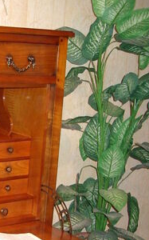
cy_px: 199
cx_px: -37
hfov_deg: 14.6
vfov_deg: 23.7
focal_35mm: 86
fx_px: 560
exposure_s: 1/60
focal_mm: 5.8
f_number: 2.6
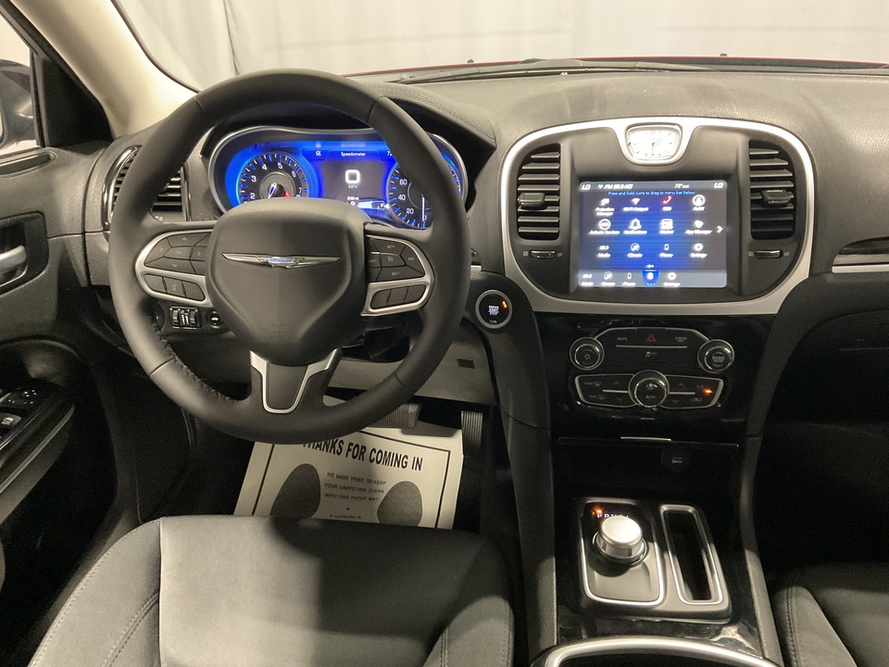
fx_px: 745
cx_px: 444
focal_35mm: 29
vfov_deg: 48.2
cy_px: 334
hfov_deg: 61.7
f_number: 1.8
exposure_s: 1/30
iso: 500
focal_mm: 3
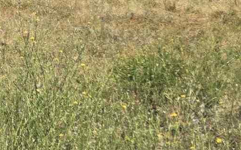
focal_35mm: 148
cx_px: -291
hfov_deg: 12.0
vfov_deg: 8.6
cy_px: -92
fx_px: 972
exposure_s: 1/994
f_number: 1.7
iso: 12
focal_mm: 6.3
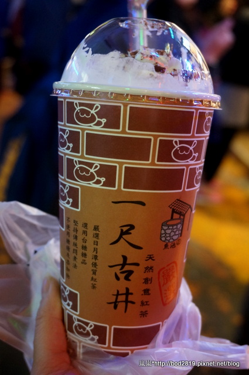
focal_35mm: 45
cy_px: 188
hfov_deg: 29.8
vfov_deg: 43.7
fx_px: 468
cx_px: 124
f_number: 5
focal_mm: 30
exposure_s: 1/60
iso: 2000
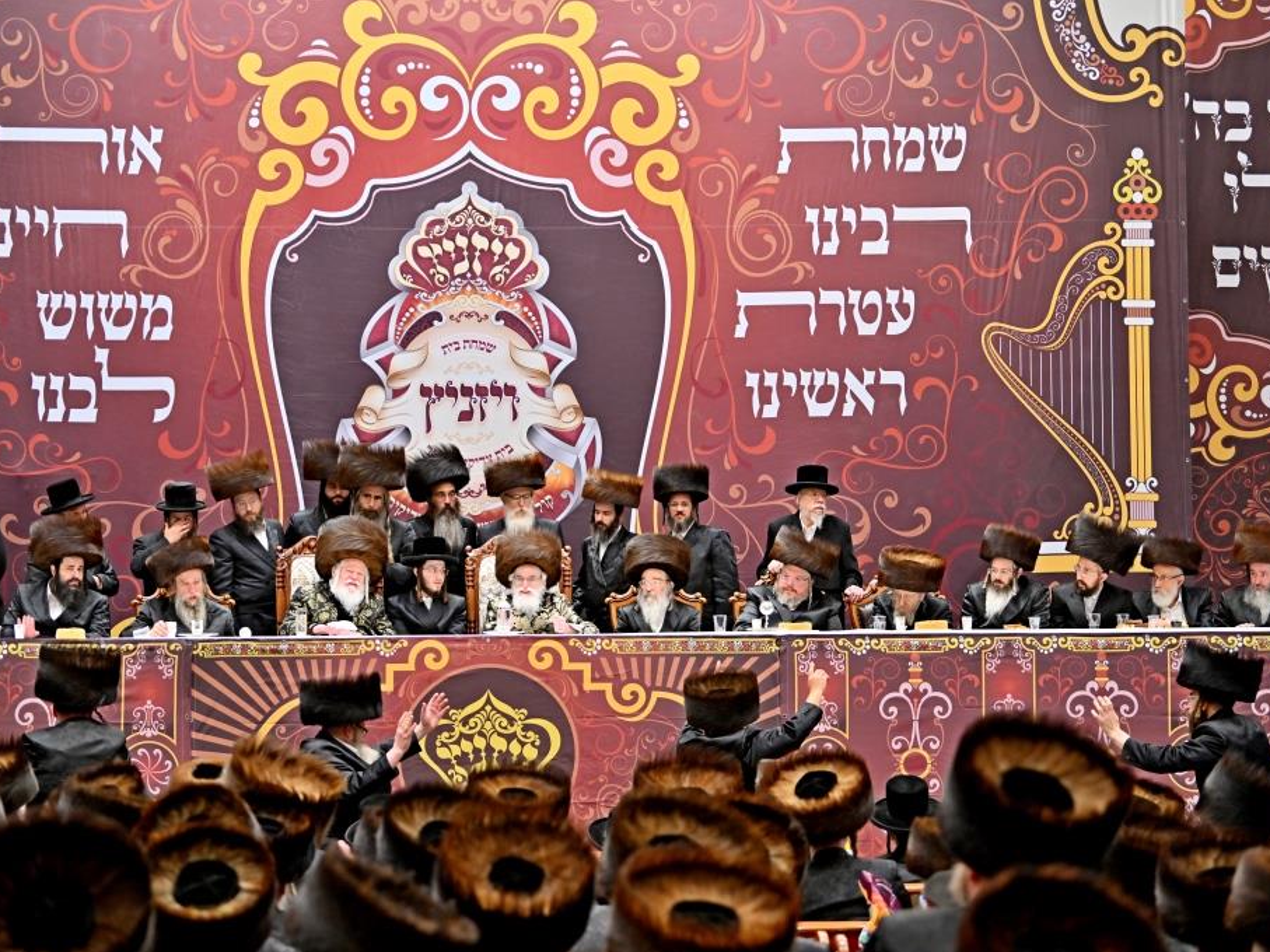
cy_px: 477
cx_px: 595
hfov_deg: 25.7
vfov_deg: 19.4
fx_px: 2788
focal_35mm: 76
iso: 640
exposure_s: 1/800
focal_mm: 70
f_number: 2.8
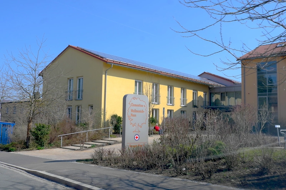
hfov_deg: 53.2
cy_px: 95
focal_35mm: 36
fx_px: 286
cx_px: 143
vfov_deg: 36.8
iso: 100
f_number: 7.1
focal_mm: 24
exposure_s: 1/250
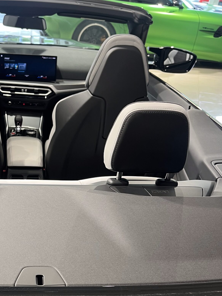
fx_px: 368
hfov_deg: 32.5
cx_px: 39
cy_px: 238
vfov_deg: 41.9
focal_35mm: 43
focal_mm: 5.1
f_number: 1.6
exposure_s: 1/50
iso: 64
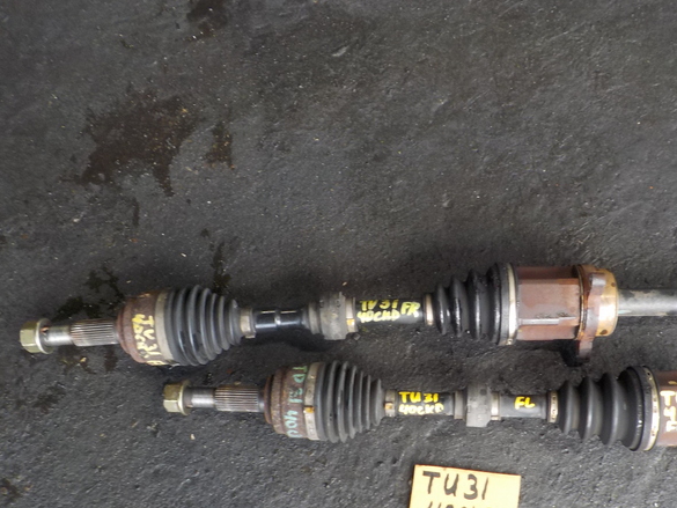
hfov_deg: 45.0
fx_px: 802
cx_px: 461
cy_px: 345
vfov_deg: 34.8
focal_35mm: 41
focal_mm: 4.1
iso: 125
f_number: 3.3
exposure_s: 1/30
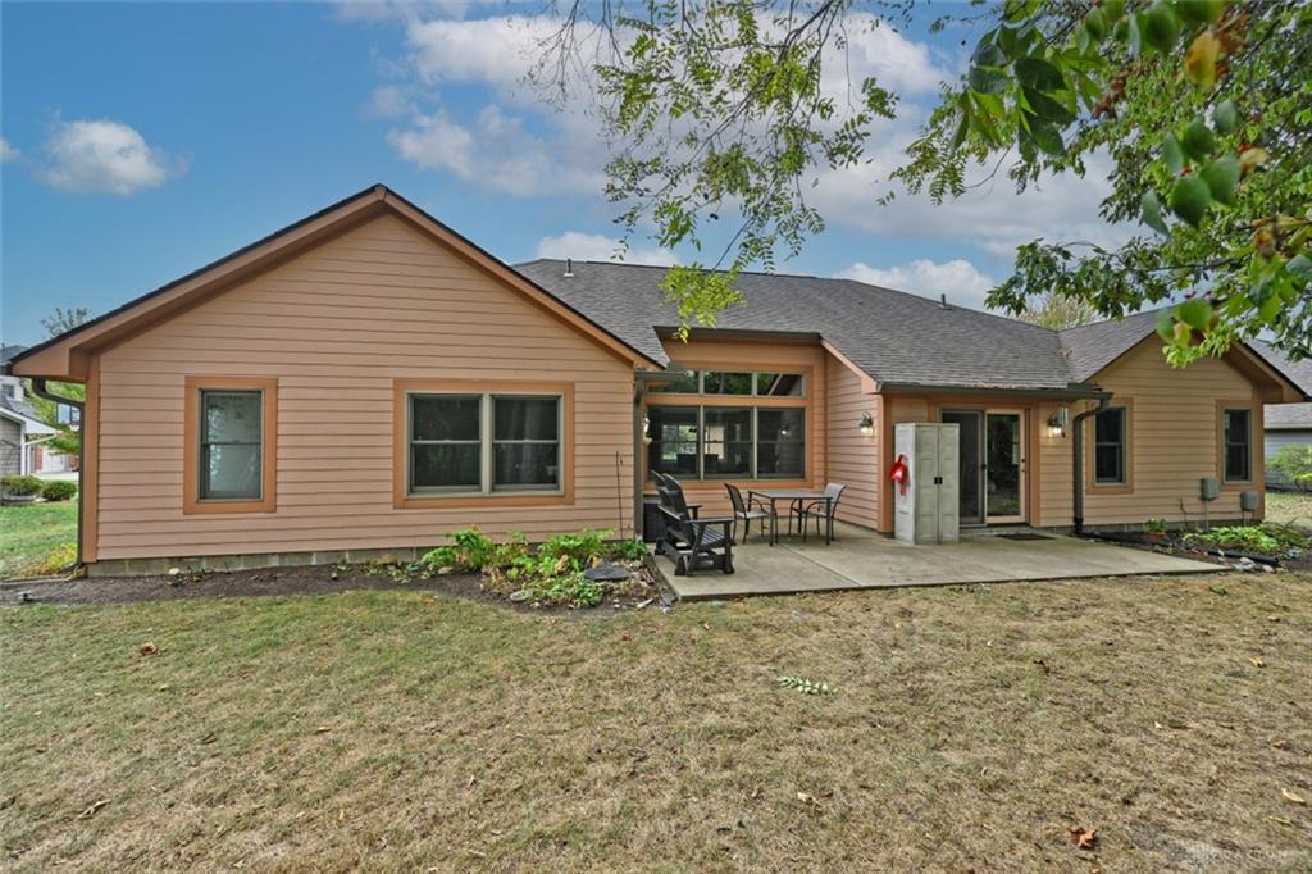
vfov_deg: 81.2
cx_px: 656
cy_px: 437
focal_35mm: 14
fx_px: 510
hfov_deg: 104.3
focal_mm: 14
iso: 110
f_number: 5.6
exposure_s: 1/250
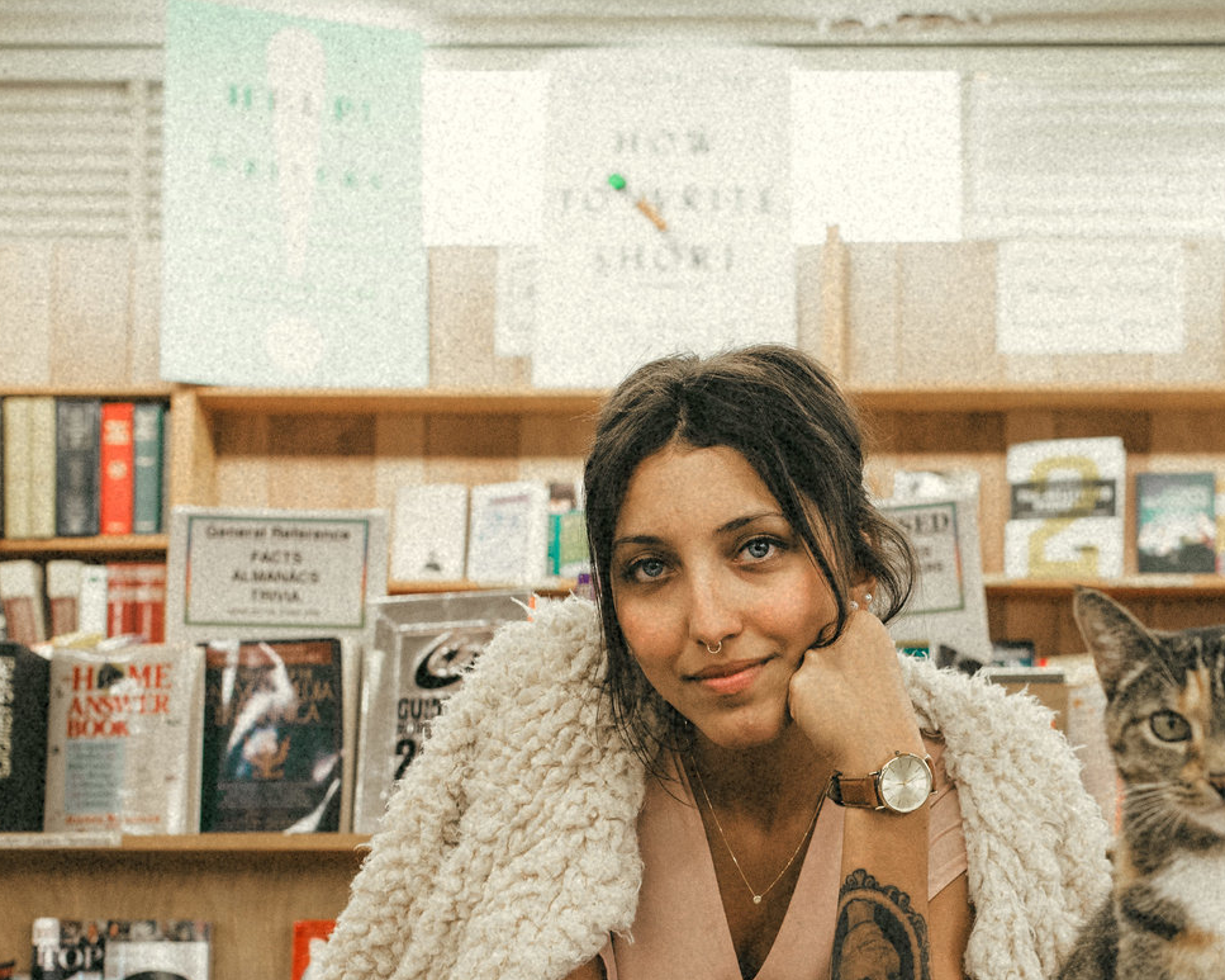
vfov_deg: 17.9
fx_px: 3081
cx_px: 929
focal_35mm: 85
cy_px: 823
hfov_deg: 22.3
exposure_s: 1/250
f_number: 4.5
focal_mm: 35
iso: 1600
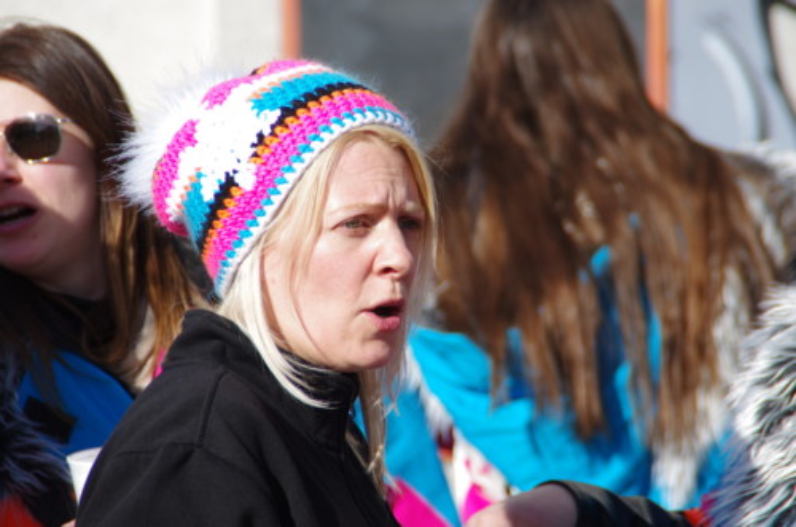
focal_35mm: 300
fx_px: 6619
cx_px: 398
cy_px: 264
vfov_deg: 4.6
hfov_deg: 6.9
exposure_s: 1/250
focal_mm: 200
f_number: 6.3
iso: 100
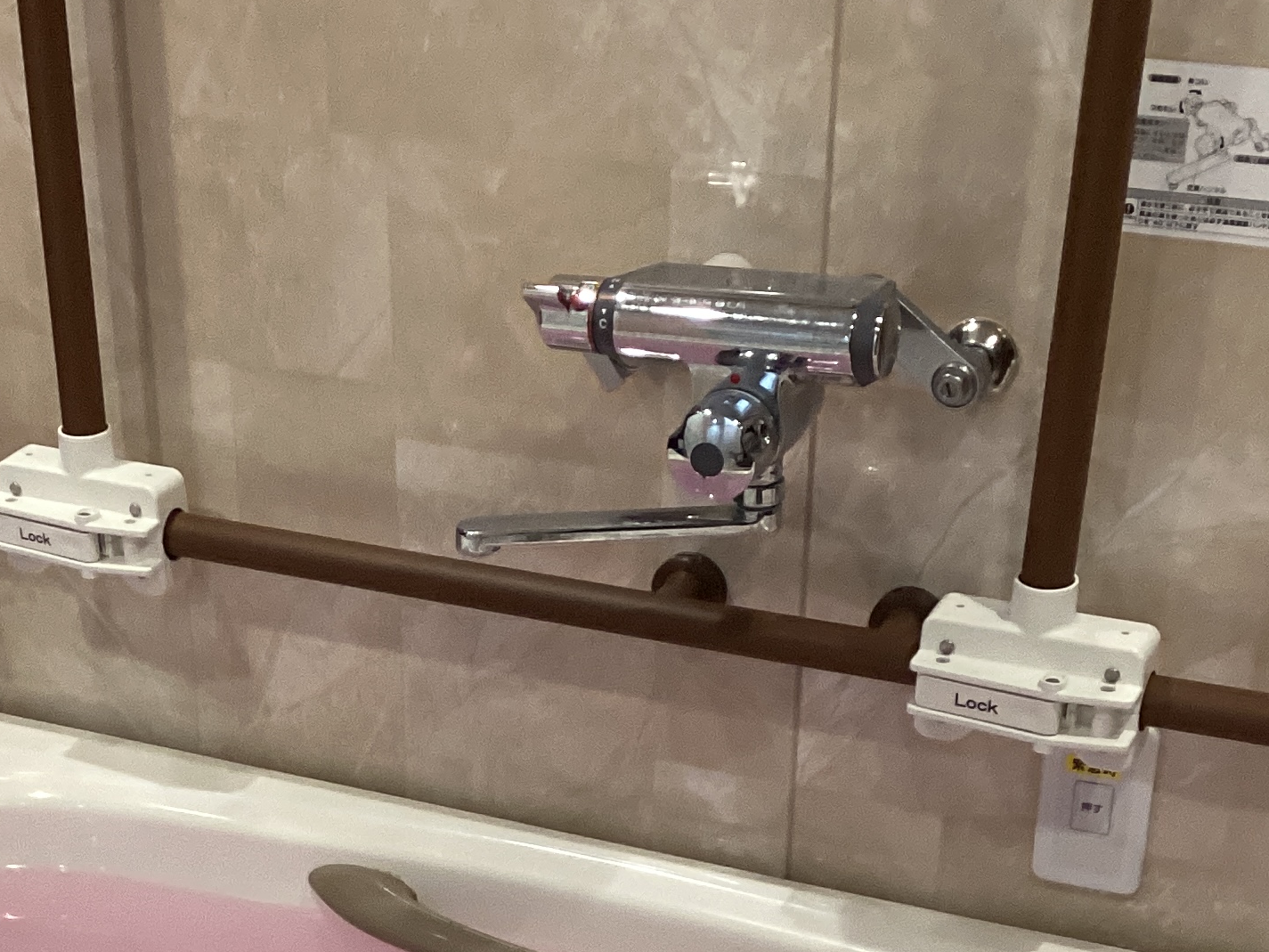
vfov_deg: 20.1
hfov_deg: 27.2
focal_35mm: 71
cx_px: 382
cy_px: 964
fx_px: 2603
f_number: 2.4
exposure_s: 1/60
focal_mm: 3.3
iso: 250
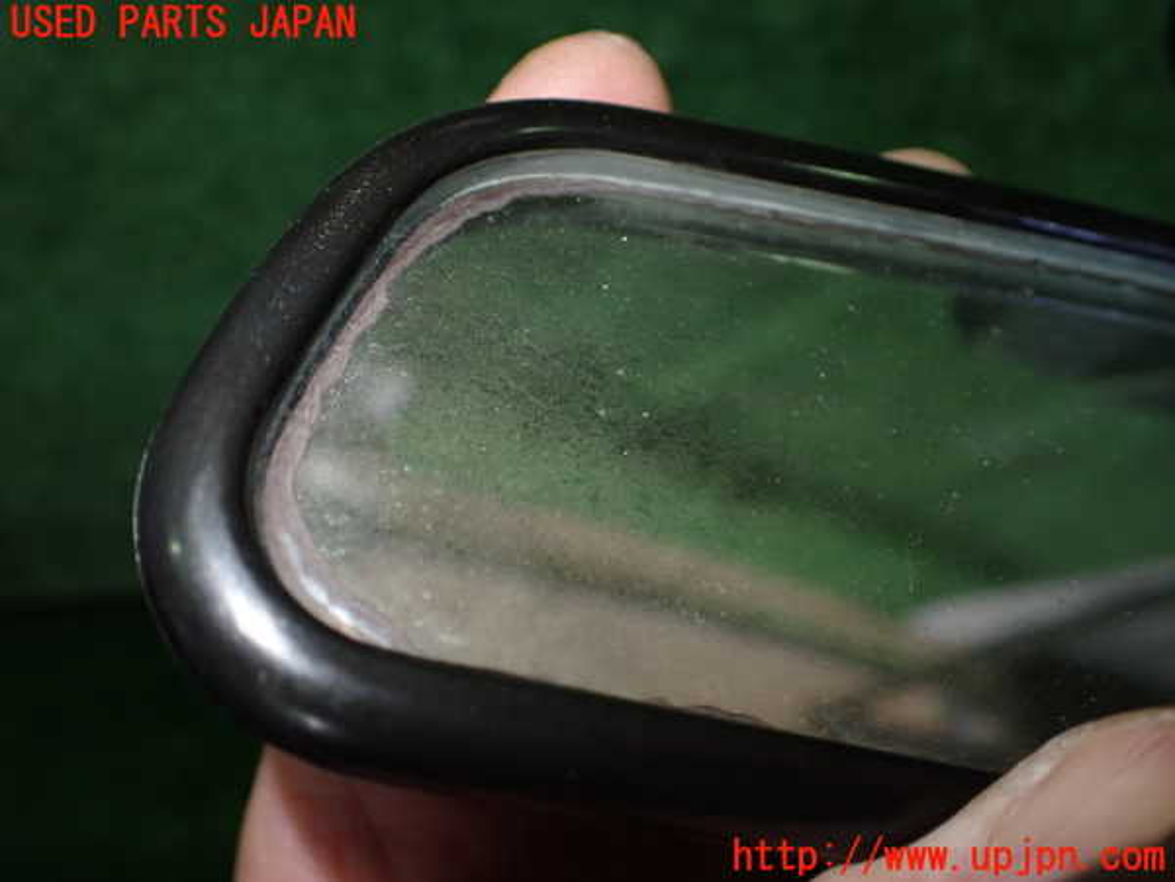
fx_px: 1018
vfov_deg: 46.8
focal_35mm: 30
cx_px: 588
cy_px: 441
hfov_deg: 60.0
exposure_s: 1/125
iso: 400
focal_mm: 5.4
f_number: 2.3
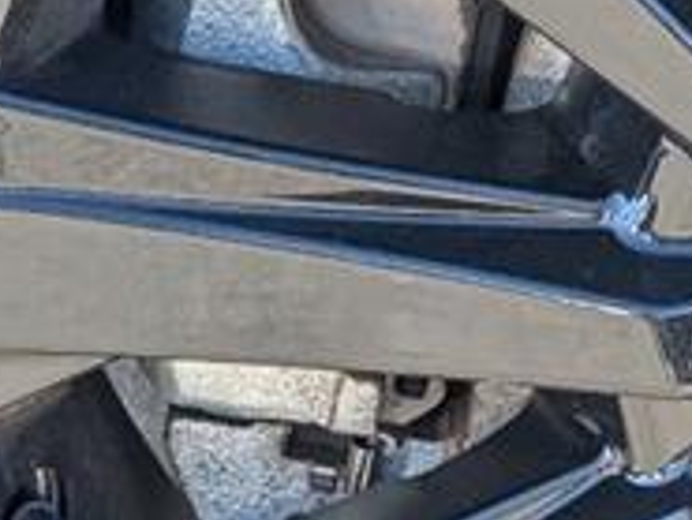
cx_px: 958
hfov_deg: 7.2
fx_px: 5421
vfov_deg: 5.5
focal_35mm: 271
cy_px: 105
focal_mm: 6.9
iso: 24
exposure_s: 1/263
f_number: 1.68
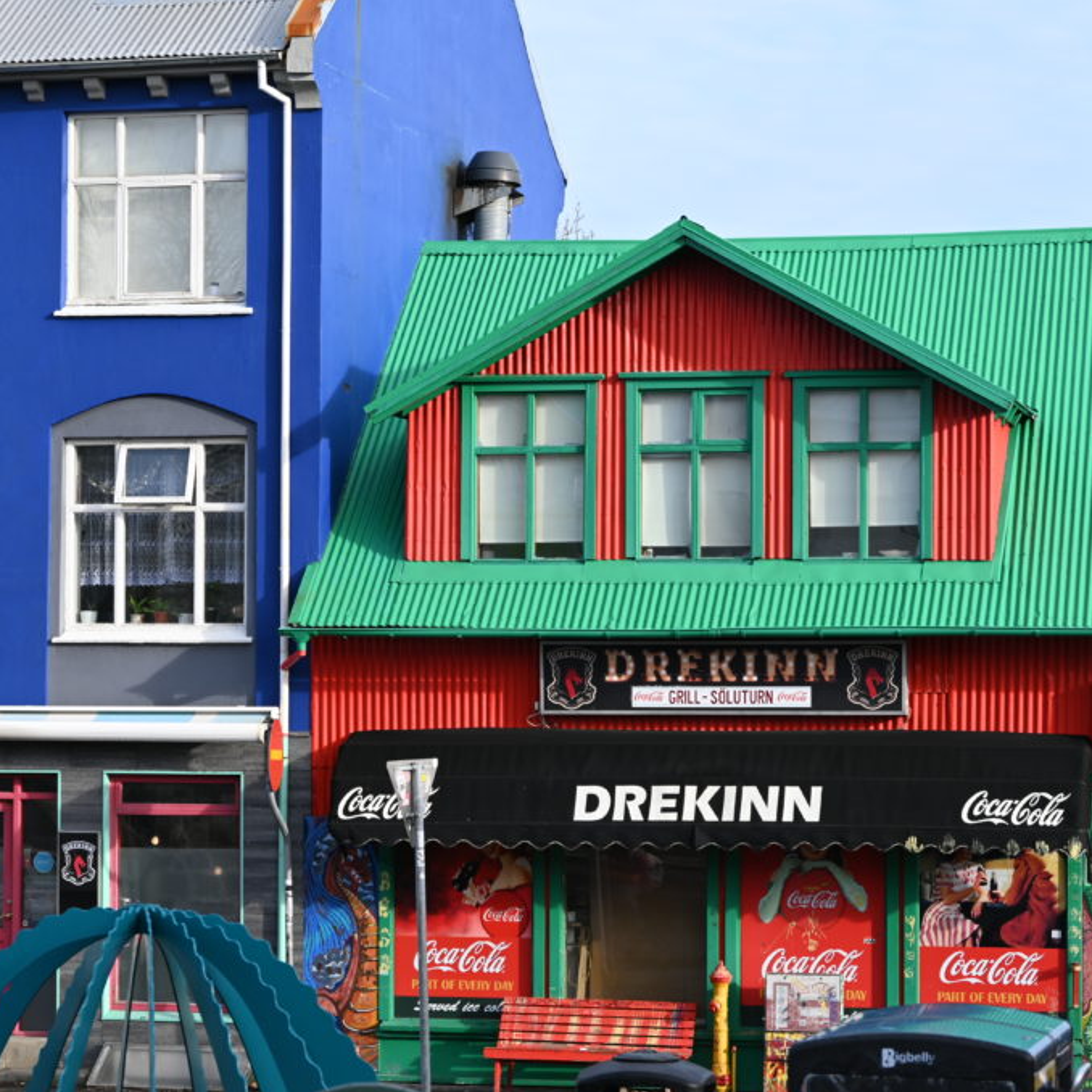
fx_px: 3712
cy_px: 548
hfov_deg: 16.7
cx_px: 399
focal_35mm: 104
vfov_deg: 16.7
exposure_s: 1/250
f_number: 5.6
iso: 100
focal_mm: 54
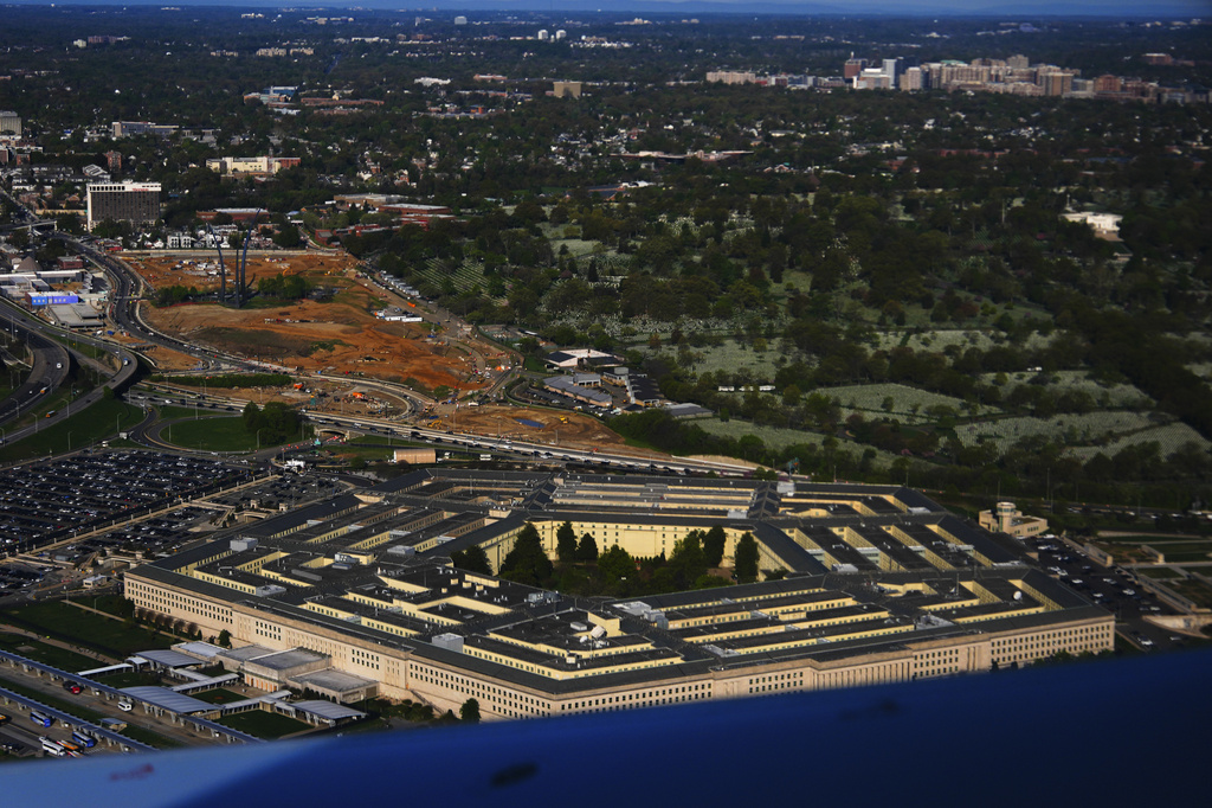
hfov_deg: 28.9
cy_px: 404
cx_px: 606
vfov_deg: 19.4
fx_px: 2356
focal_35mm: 70
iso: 125
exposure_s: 1/12800
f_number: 2.8
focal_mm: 70
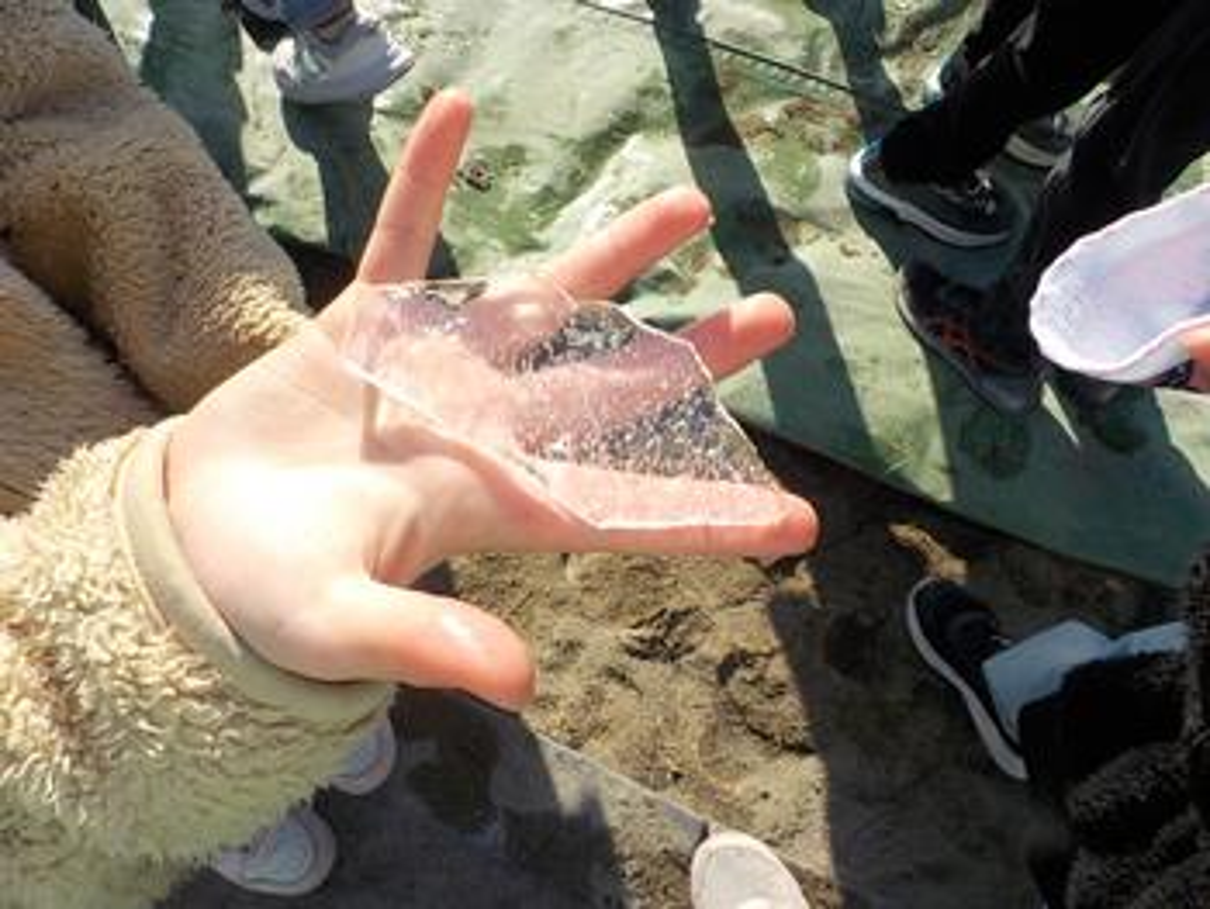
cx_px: 605
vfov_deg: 46.8
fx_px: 1049
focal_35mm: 30
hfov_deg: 59.9
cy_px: 454
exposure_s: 1/640
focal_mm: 4.1
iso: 125
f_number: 3.3
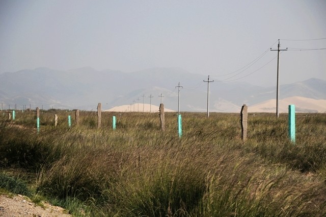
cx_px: 163
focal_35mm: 128
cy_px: 108
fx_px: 1153
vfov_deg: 10.7
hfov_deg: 16.1
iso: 200
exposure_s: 1/2000
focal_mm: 85
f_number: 6.3
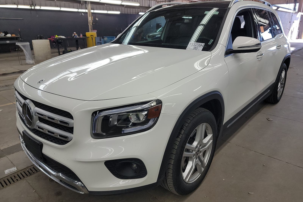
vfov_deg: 51.2
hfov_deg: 71.5
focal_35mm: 25
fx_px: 210
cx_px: 152
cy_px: 93
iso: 61
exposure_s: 1/119
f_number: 1.8
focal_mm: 6.7
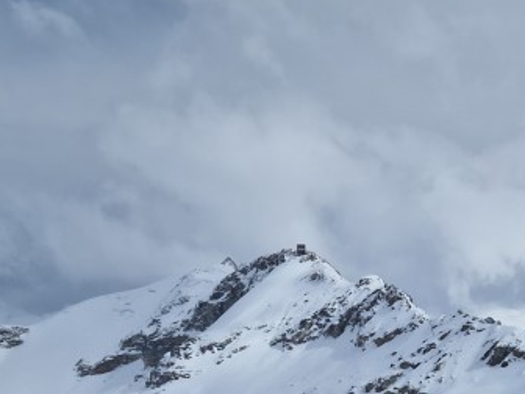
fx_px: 1062
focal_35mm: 70
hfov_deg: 27.6
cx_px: 345
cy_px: 511
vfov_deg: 19.4
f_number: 1.8
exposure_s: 1/6096
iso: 50
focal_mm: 5.4
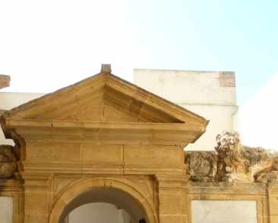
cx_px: 103
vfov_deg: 27.1
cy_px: 223
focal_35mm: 53
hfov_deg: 35.1
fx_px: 436
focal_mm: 4.5
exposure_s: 1/80
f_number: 7.1
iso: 100
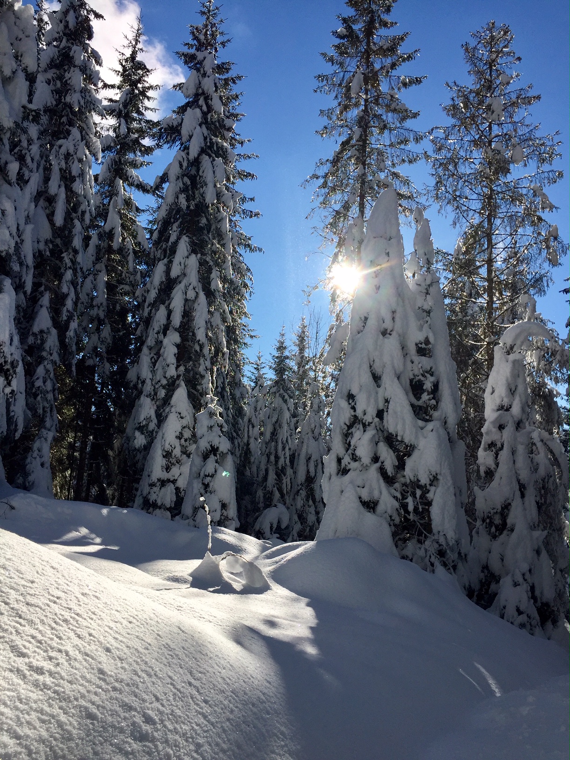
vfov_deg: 61.7
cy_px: 380
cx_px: 285
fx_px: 637
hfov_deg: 48.2
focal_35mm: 29
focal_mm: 4.15
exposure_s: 1/3597
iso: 32
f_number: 2.2
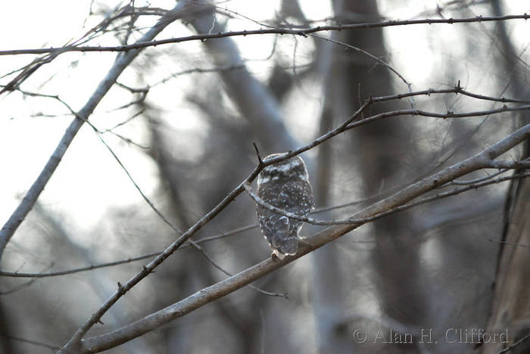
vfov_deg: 2.3
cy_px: 177
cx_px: 265
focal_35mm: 600
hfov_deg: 3.4
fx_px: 8840
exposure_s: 1/400
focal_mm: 400
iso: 1250
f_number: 5.6
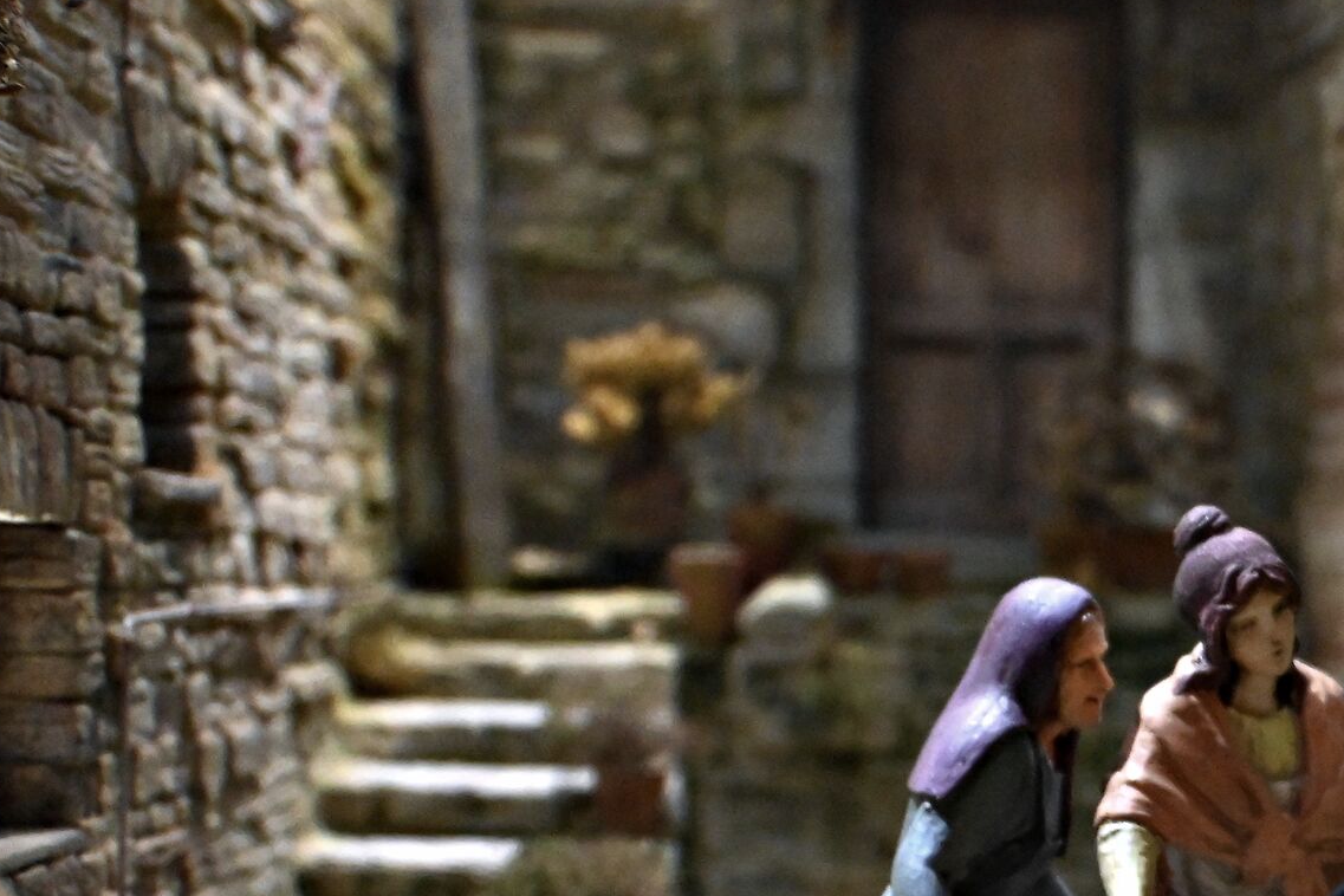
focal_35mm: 97
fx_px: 3605
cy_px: 858
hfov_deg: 20.4
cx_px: 1382
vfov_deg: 14.0
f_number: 4.8
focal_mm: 30.5
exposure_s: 1/60
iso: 3600
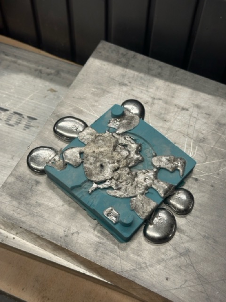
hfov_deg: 30.3
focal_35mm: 48
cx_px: 113
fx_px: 418
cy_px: 151
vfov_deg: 39.7
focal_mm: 6.86
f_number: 1.78
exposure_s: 1/120
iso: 80
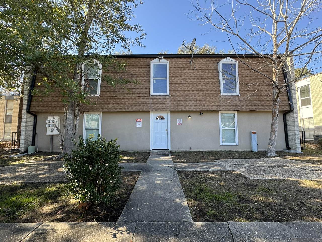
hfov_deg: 102.1
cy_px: 121
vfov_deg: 85.7
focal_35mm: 14
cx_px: 161
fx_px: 130
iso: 40
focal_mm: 2.22
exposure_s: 1/192
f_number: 2.2
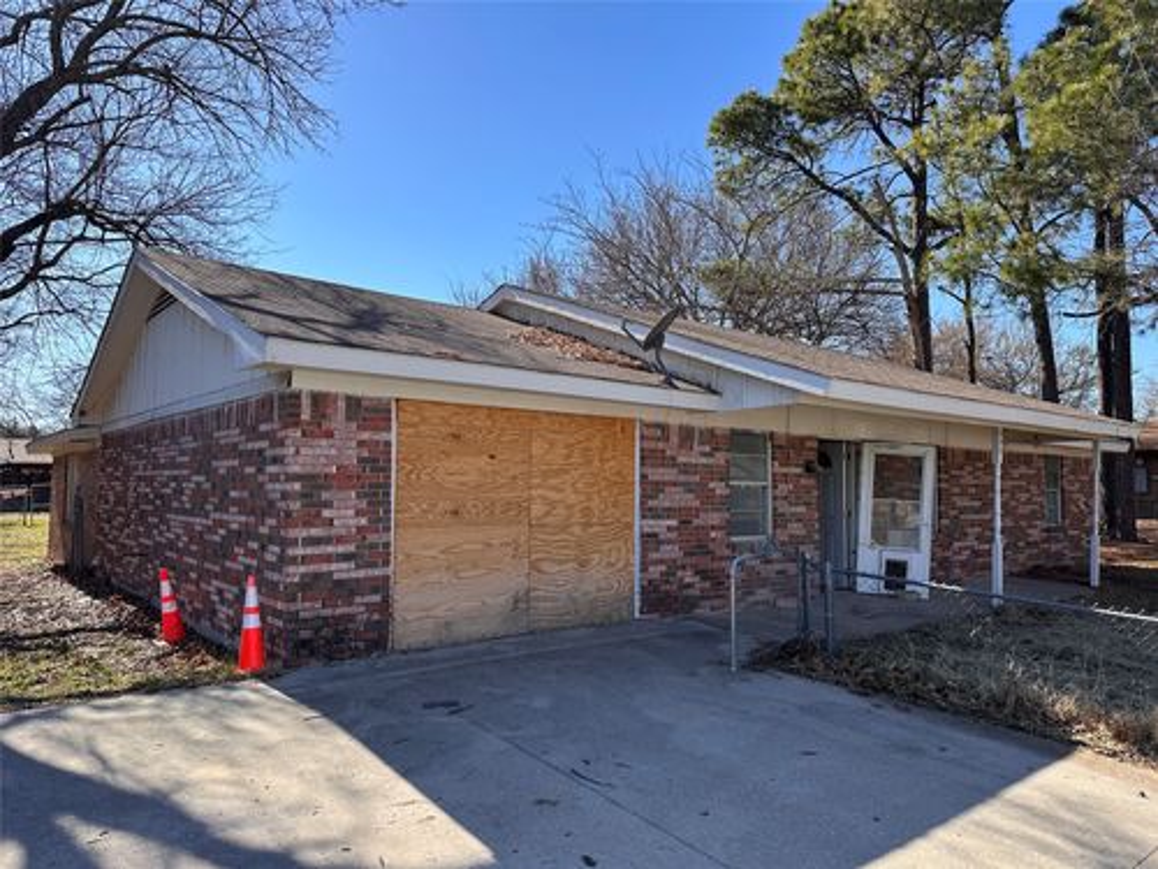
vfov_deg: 56.8
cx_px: 579
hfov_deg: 71.6
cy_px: 434
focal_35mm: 24
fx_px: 803
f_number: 1.78
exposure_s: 1/2732
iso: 80
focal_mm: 6.86
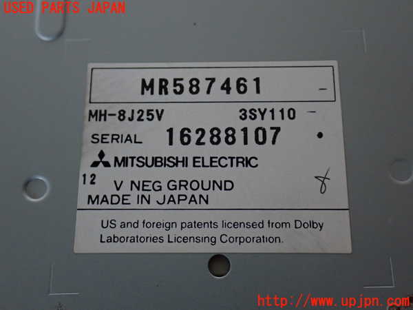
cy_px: 155
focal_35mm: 47
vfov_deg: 30.9
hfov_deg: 40.4
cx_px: 206
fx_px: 561
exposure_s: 1/50
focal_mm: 8.4
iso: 400
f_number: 3.1
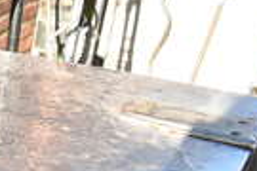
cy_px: 332
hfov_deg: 14.0
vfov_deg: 10.4
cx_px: -263
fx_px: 871
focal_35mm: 122
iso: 200
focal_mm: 18
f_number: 5.6
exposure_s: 1/160
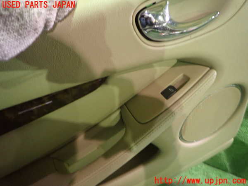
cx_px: 124
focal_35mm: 25
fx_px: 179
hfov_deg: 69.4
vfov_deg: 54.9
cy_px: 93
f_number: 2
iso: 800
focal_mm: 4.5
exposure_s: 1/25
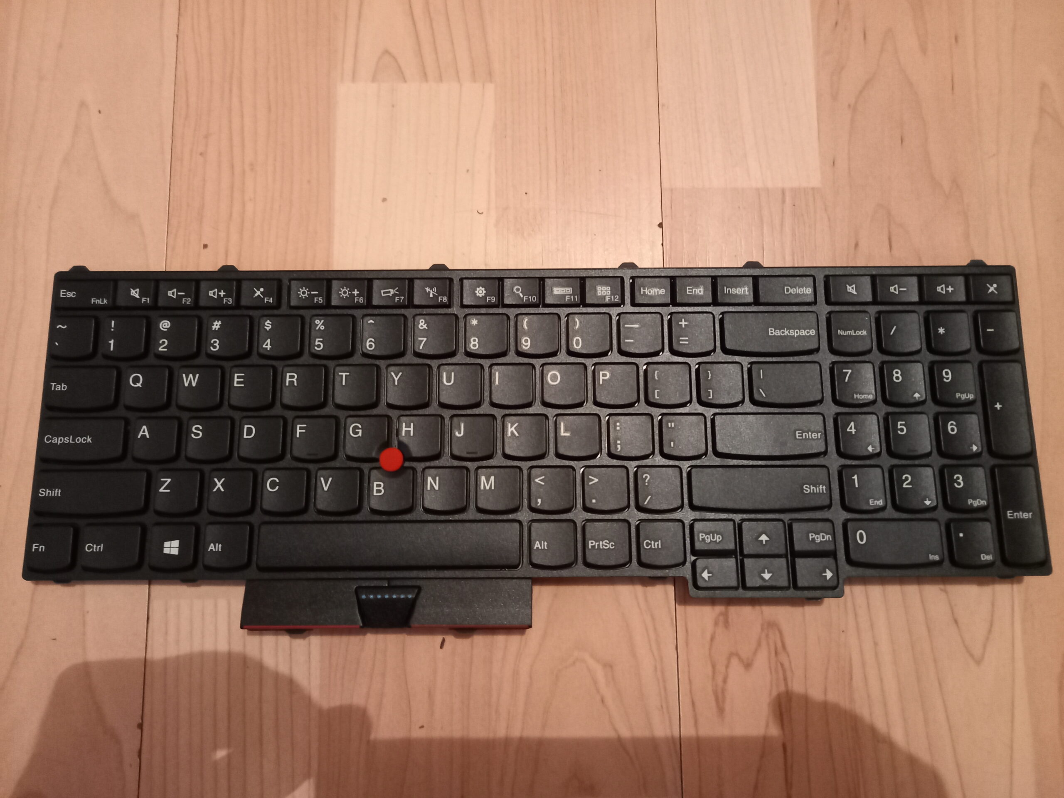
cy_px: 399
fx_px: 768
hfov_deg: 69.4
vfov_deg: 54.9
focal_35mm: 25
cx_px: 532
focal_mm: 4.6
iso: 640
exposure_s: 1/20
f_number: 2
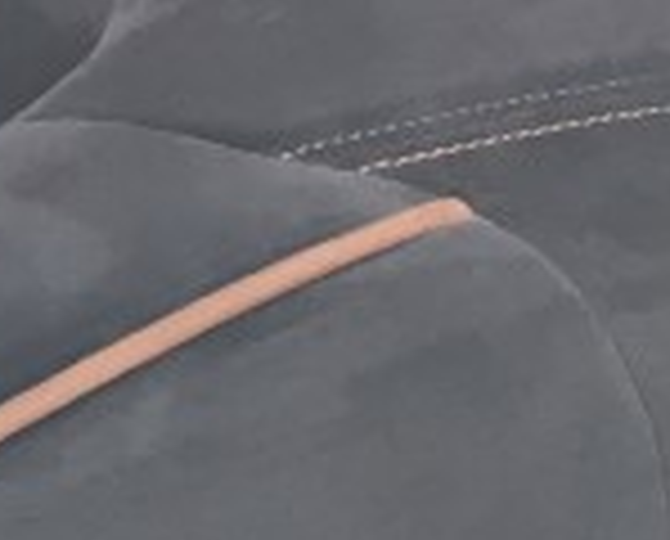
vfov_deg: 7.2
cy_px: -1022
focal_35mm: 194
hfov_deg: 9.9
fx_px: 3857
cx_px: 220
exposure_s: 1/30
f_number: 2.2
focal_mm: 4.15
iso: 50
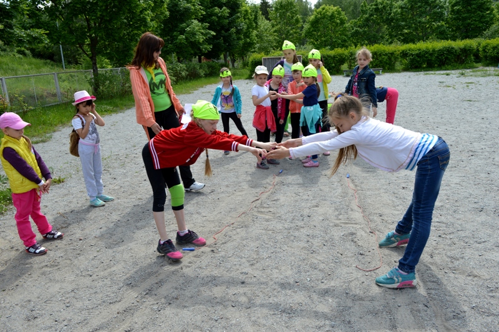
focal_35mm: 30
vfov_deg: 43.5
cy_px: 166
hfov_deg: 62.0
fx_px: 415
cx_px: 250
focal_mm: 20
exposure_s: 1/200
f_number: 7.1
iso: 100
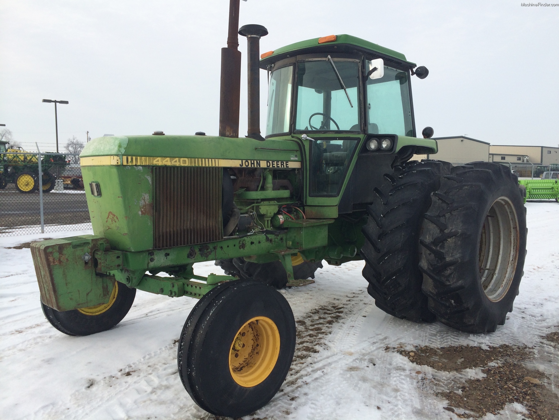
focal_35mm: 30
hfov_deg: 60.0
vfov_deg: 46.8
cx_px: 280
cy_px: 210
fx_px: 484
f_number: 2.2
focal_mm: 4.12
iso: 32
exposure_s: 1/1140
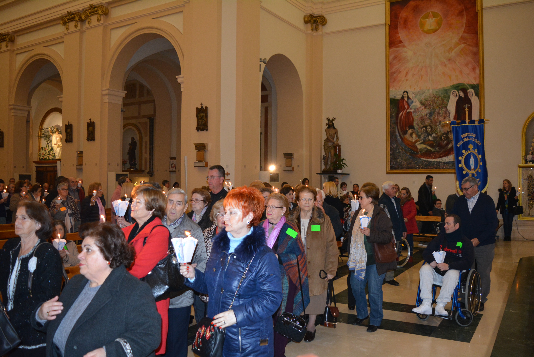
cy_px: 178
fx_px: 468
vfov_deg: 41.8
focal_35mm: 32
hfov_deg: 59.5
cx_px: 267
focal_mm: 21
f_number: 3.8
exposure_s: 1/60
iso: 1400
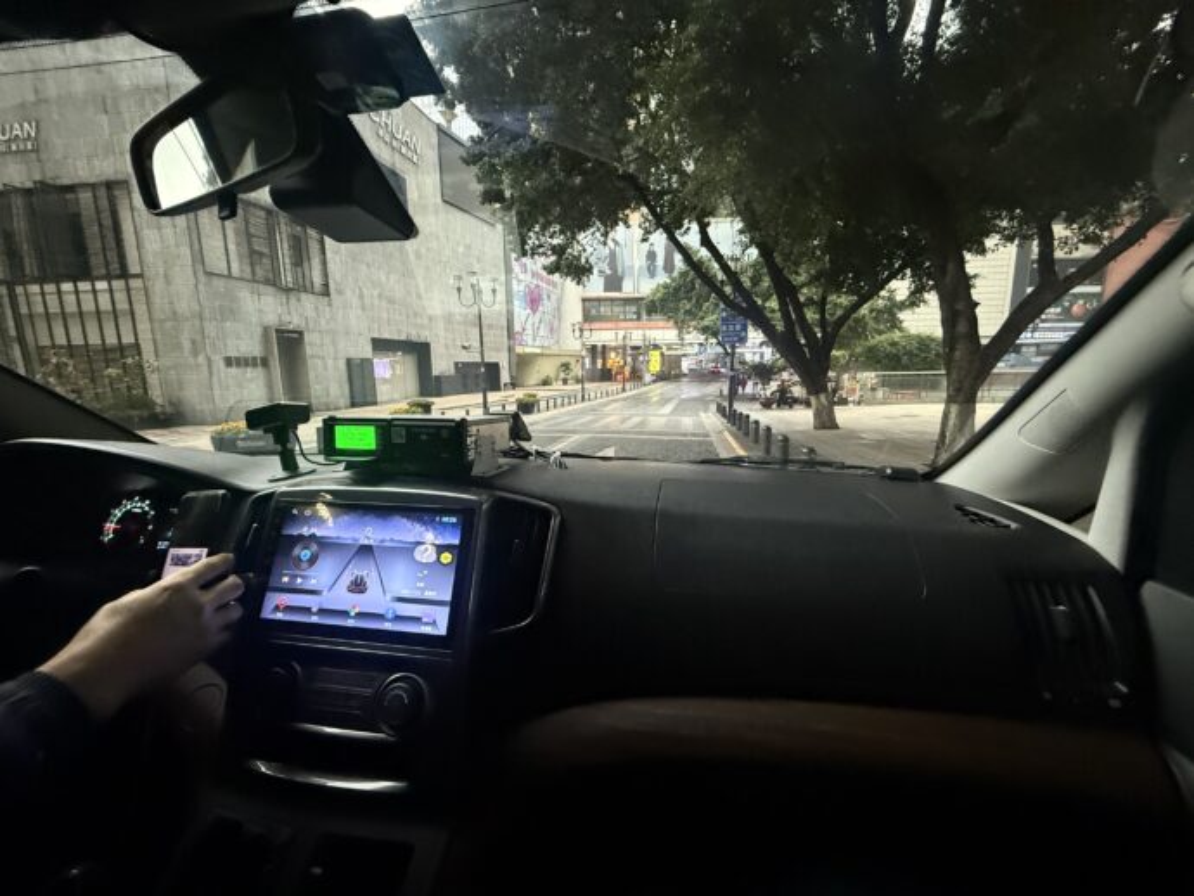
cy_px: 448
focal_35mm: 14
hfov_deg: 102.0
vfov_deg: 85.7
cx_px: 597
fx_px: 483
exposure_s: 1/60
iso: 800
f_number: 2.2
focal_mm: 2.22
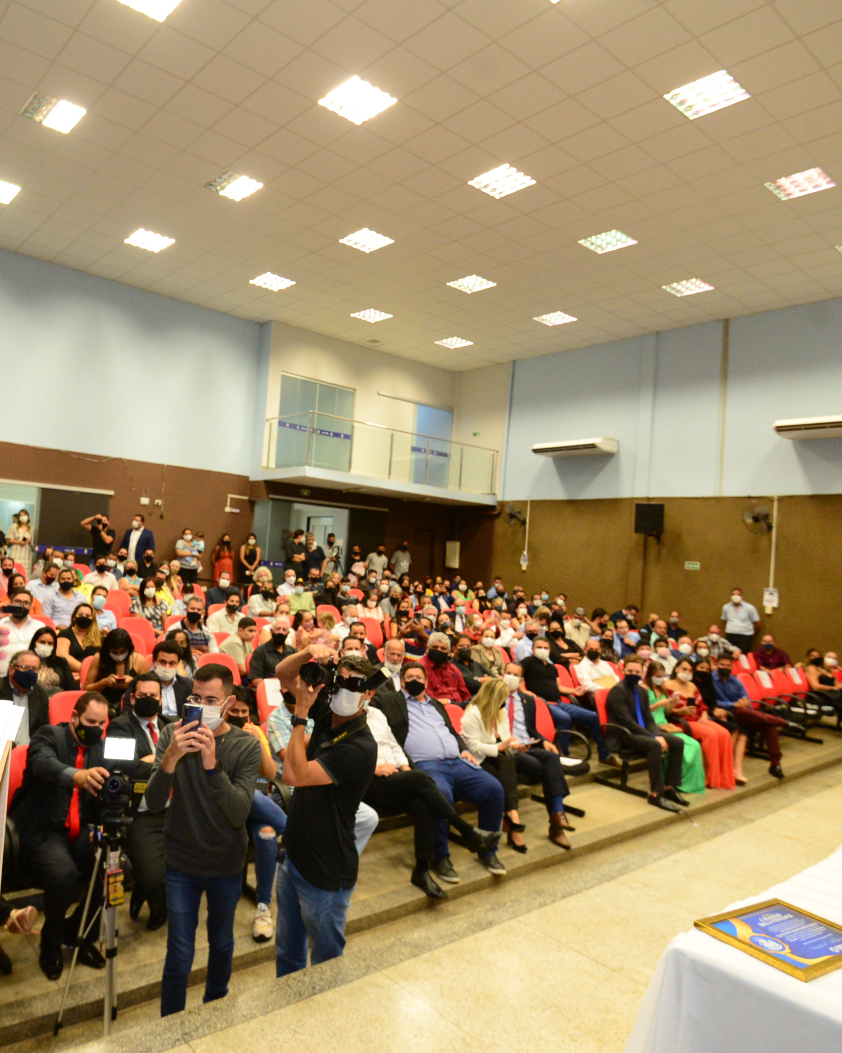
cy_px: 532
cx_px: 288
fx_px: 716
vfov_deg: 72.6
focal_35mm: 23
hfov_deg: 59.6
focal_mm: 16
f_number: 4
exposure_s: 1/125
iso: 3200
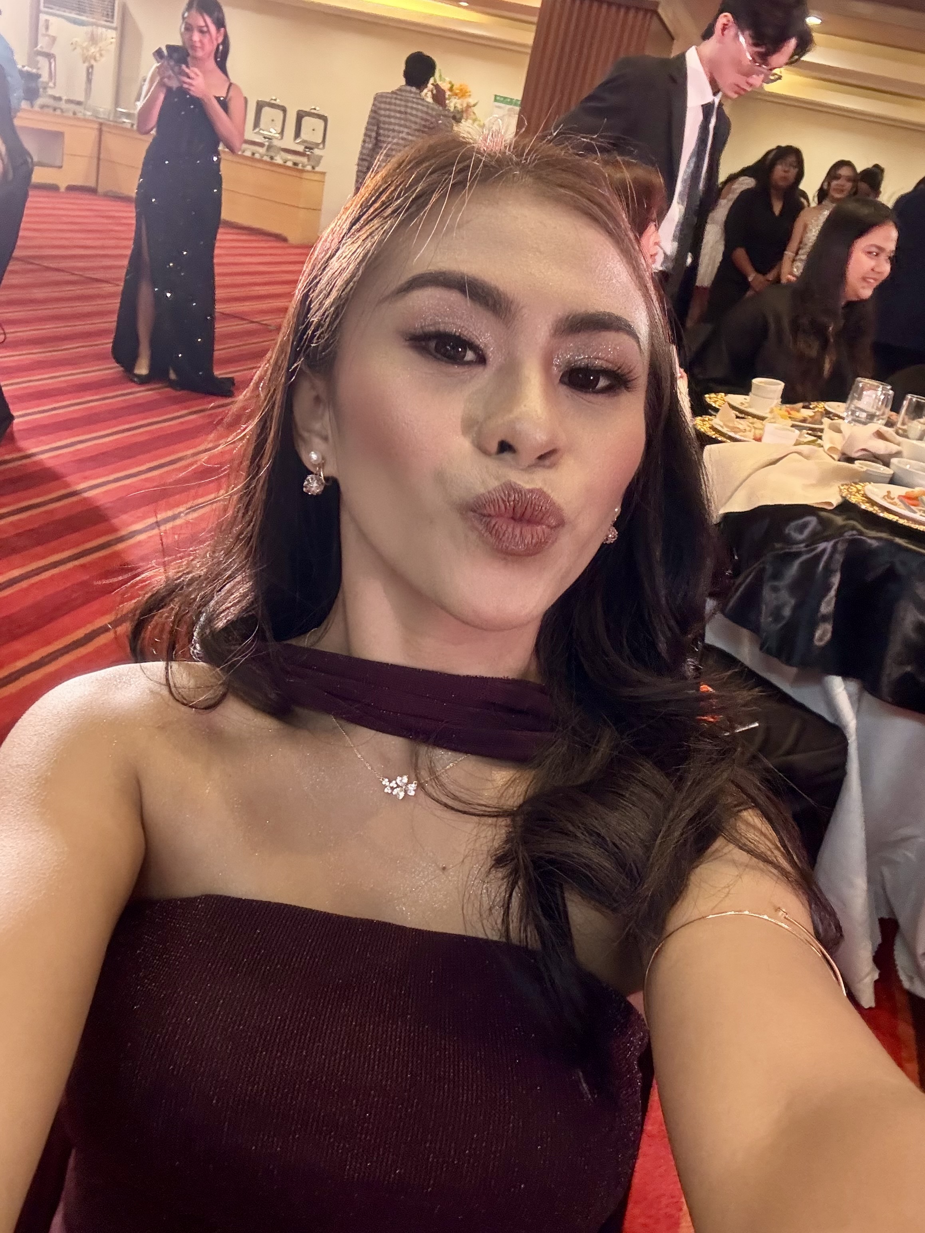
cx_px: 462
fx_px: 1069
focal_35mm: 30
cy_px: 616
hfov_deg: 46.8
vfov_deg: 60.0
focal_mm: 2.69
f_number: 1.9
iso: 250
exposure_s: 1/48
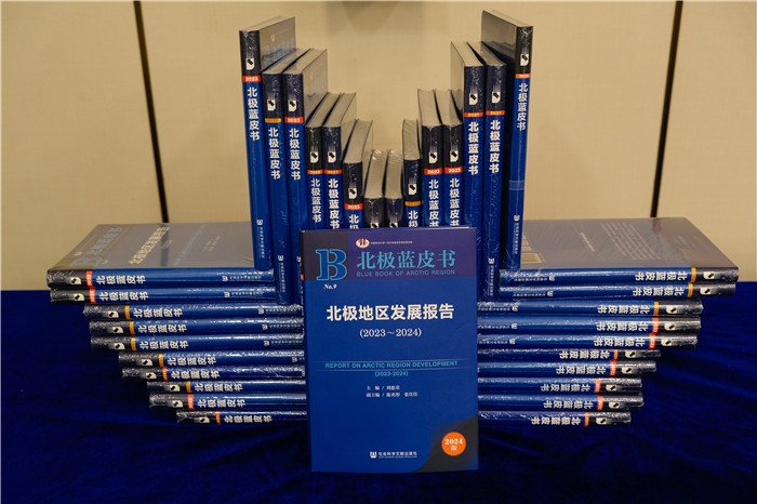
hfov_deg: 46.4
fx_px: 883
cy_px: 252
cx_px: 378
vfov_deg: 31.9
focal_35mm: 42
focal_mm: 27.7
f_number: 3.2
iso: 320
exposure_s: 1/13
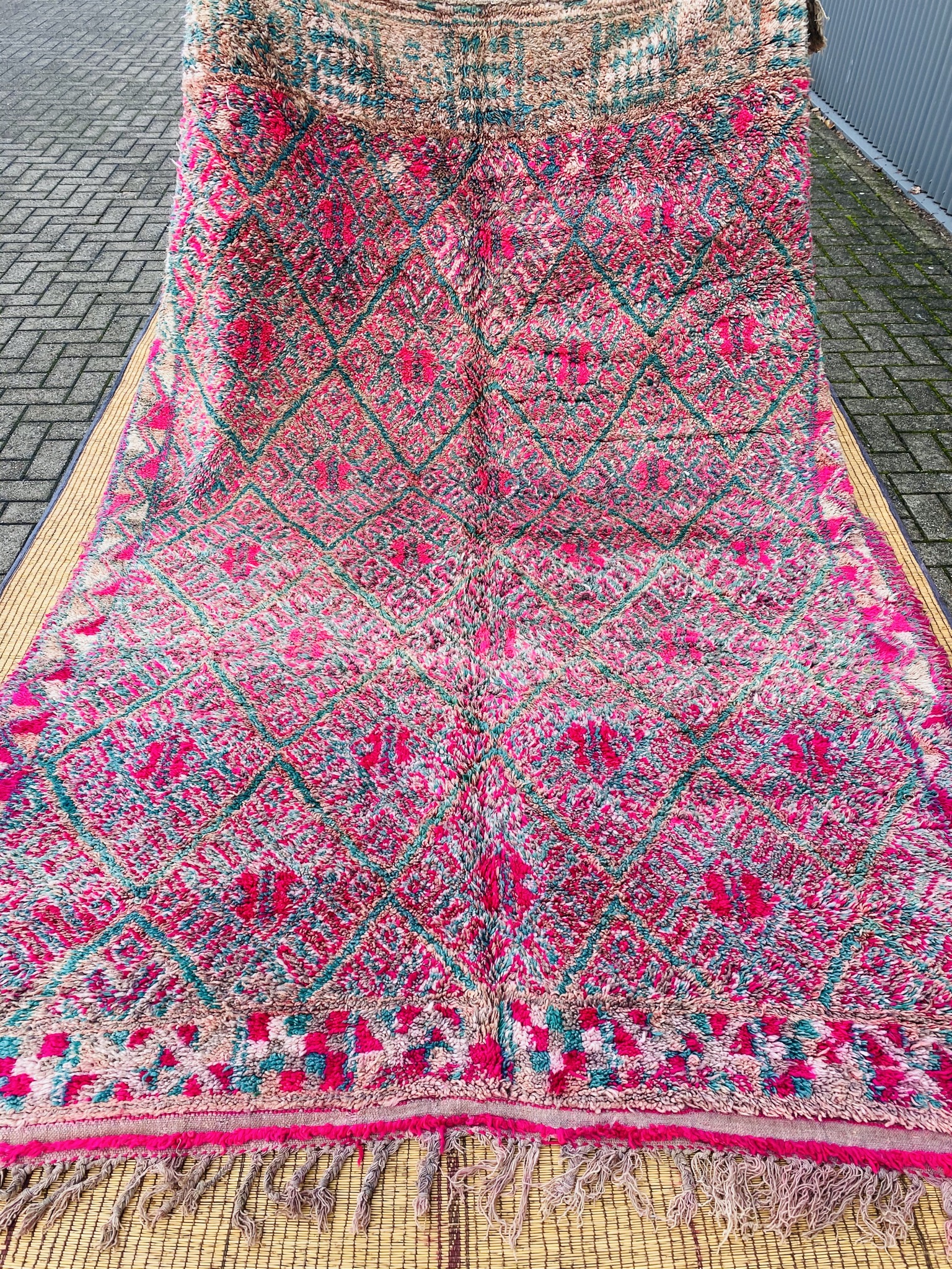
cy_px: 634
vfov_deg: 67.3
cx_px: 476
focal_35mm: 26
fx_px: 953
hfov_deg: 53.1
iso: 32
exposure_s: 1/154
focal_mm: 4.25
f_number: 1.8
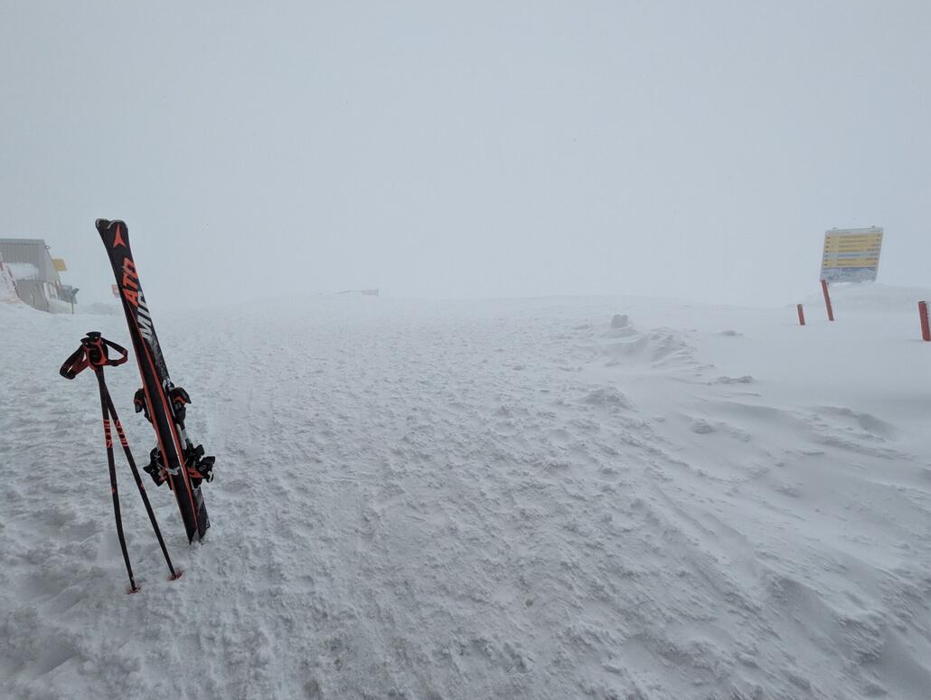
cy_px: 350
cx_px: 466
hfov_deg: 102.0
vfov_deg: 85.7
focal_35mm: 14
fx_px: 377
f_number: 2.2
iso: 73
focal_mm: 1.83
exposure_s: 1/6897
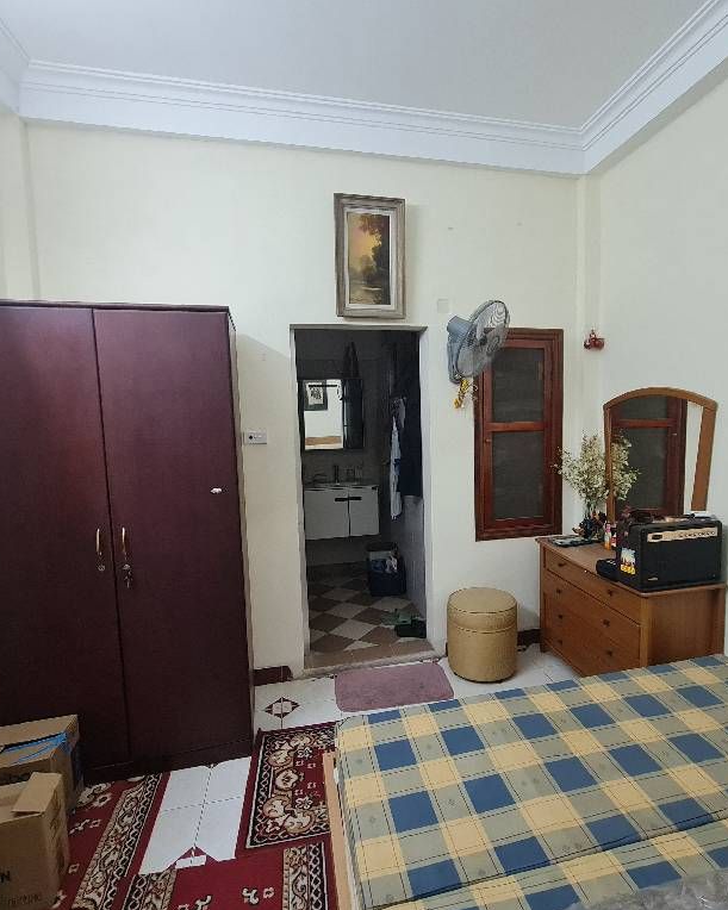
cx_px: 400
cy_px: 456
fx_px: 458
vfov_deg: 89.6
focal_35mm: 17
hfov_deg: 76.7
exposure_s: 1/50
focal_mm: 2.2
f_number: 2.2
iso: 320
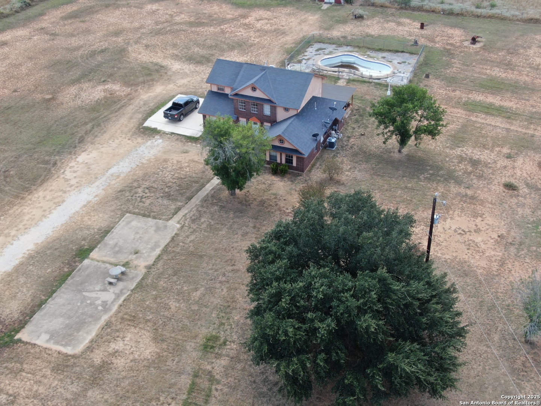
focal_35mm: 42
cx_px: 270
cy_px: 203
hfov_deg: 44.8
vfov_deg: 34.3
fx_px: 656
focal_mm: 7.23
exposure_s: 1/320
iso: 100
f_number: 3.5
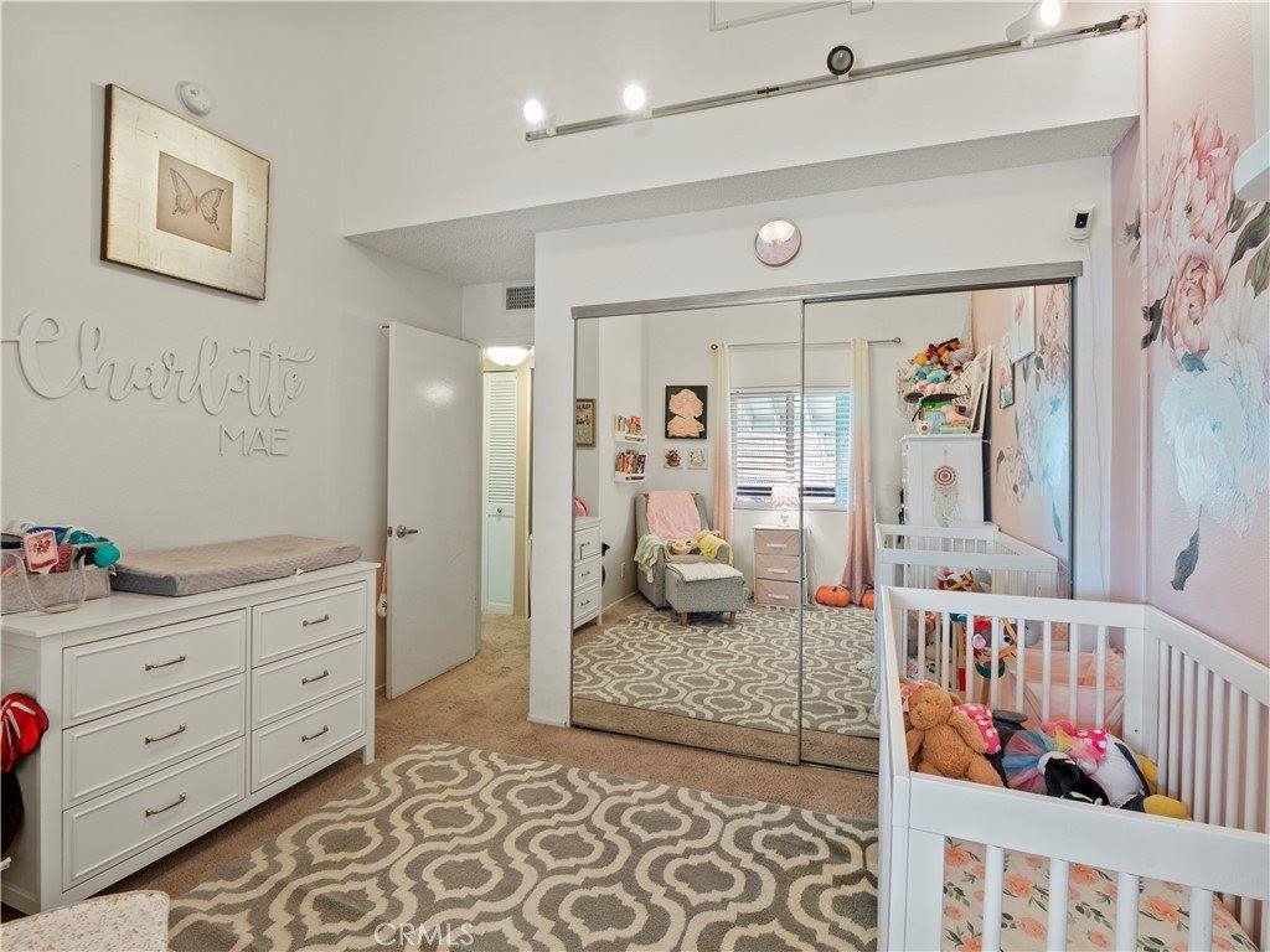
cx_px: 635
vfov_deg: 78.1
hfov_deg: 94.5
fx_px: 587
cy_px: 476
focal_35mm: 16
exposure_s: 1.3
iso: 200
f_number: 9
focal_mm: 8
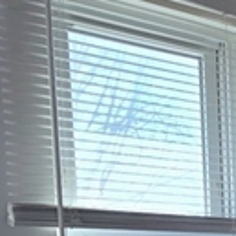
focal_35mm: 91
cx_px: 494
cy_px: 340
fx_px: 702
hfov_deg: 15.0
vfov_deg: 17.4
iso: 50
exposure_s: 1/167
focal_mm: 2.2
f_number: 2.2
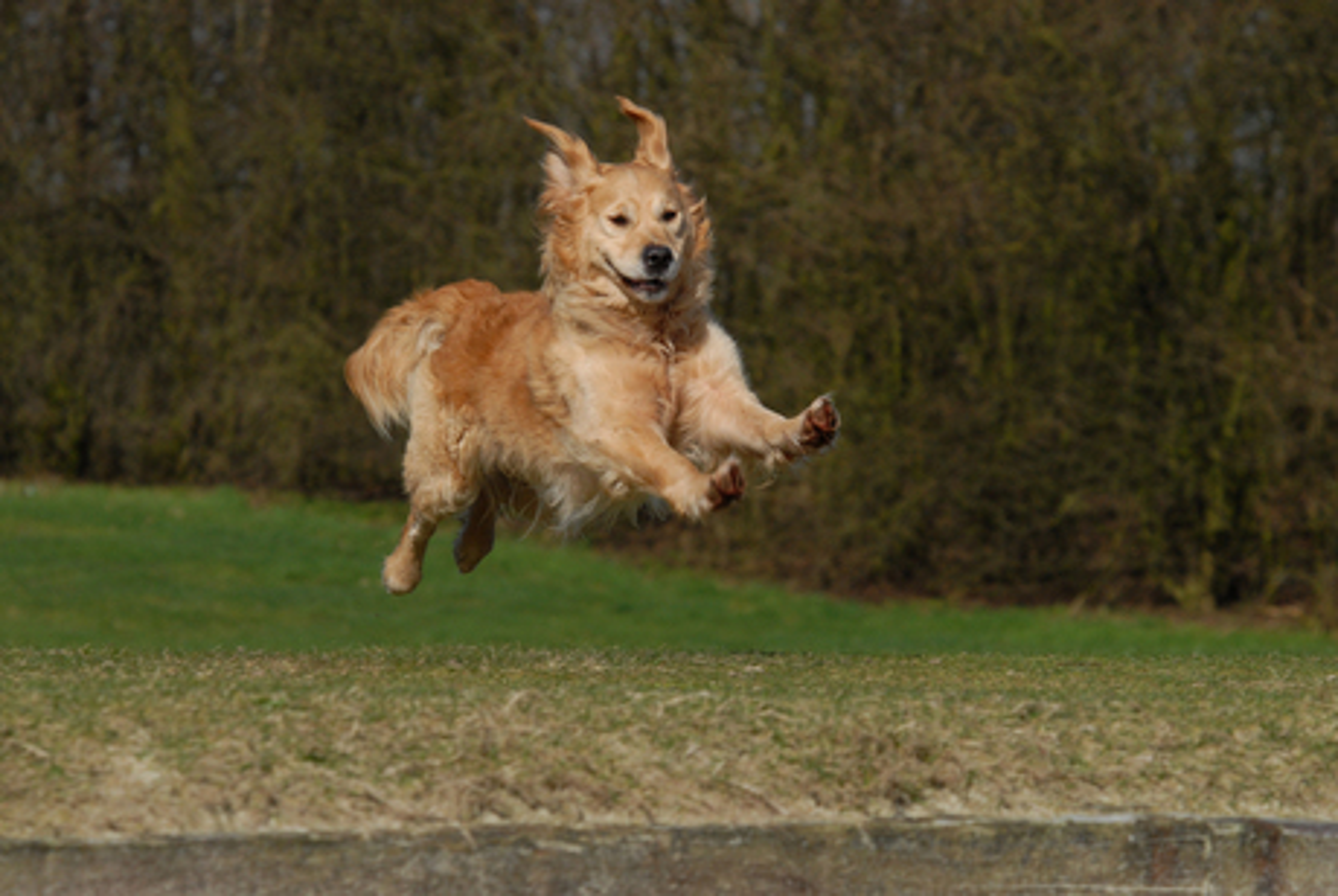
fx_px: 10885
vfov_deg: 4.7
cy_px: 448
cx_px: 669
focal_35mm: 292
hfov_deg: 7.0
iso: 280
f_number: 9
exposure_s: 1/640
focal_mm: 195
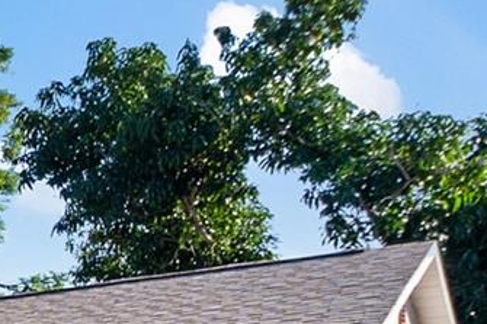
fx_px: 1163
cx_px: -472
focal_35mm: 86
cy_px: 450
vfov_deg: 15.0
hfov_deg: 17.4
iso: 100
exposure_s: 1/160
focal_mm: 12
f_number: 9
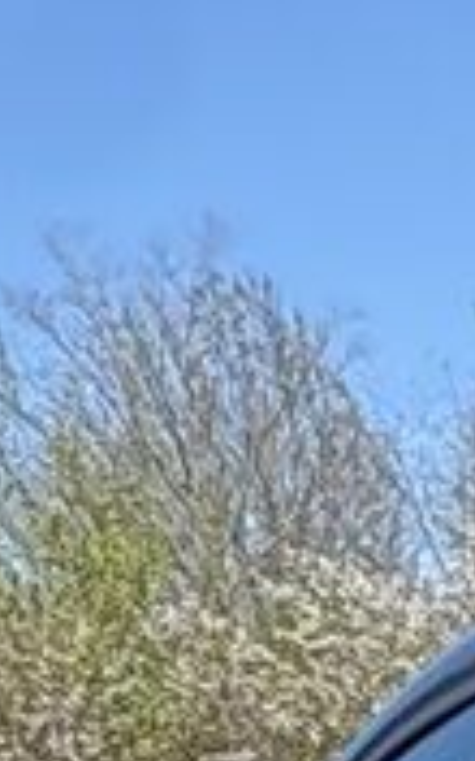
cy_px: 2106
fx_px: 2983
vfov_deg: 10.9
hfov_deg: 7.3
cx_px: 1751
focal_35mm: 144
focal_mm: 2.22
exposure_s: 1/1506
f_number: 2.2
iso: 64
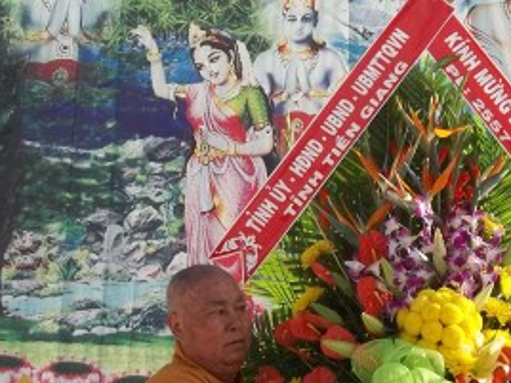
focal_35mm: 86
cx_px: 399
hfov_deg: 22.5
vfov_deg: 16.9
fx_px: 1270
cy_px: 345
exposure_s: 1/100
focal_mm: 6.5
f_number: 8
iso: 64
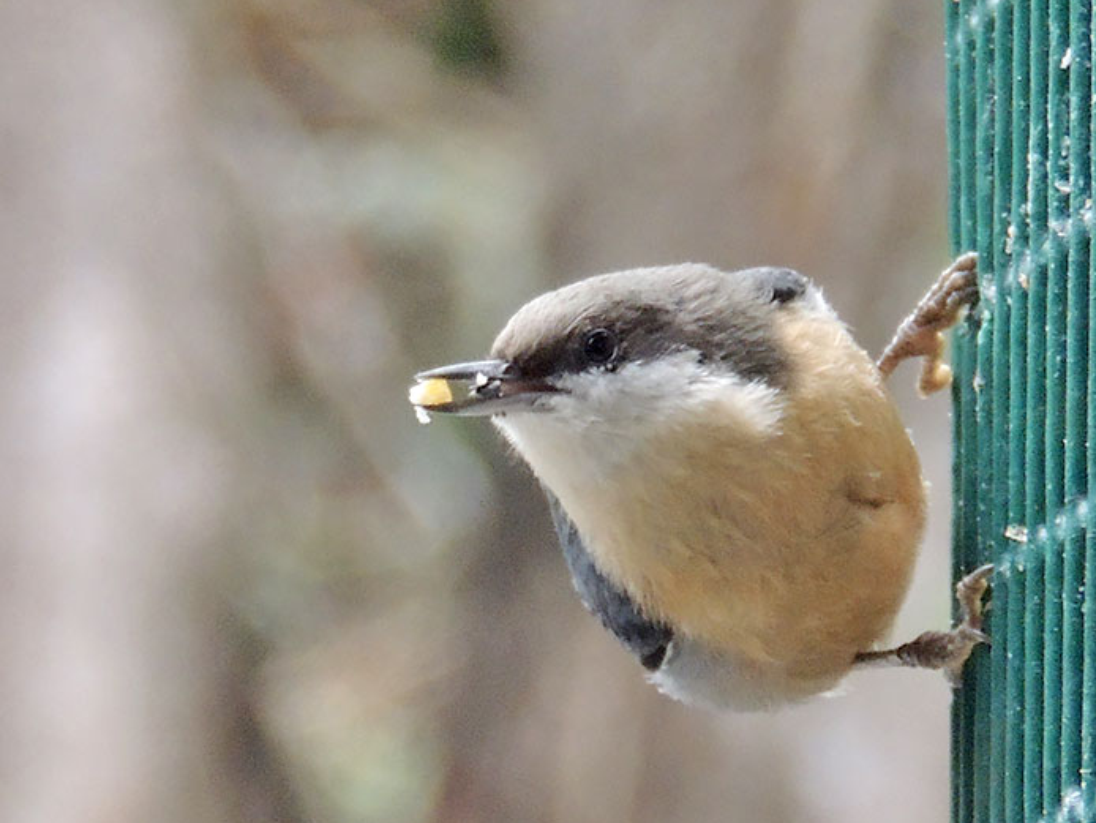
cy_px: 458
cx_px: 556
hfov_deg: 6.9
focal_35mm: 288
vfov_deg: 5.2
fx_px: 9122
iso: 400
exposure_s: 1/80
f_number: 4.7
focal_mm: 44.5
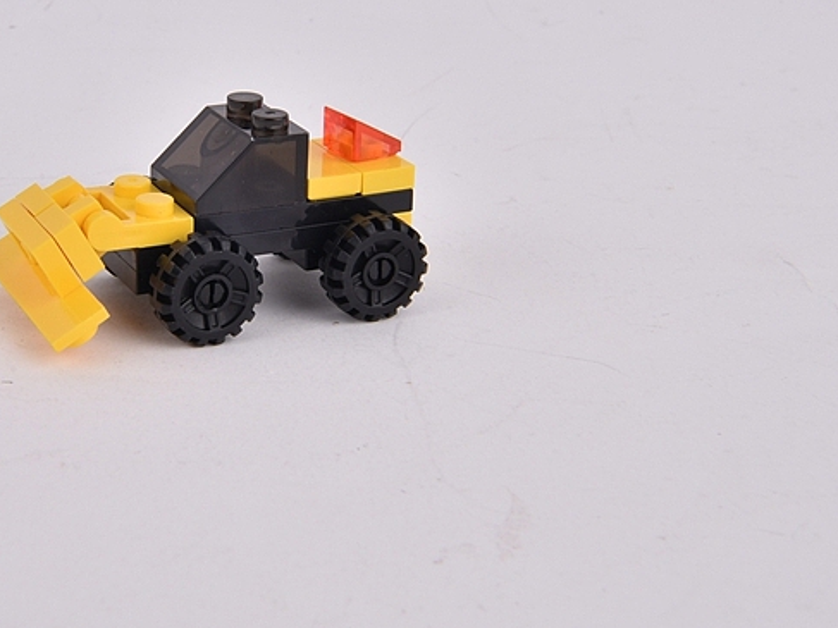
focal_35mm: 83
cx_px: 246
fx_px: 2009
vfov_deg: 17.7
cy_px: 202
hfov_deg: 23.4
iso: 100
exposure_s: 1/125
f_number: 22
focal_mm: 42
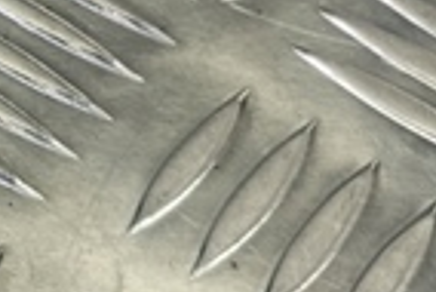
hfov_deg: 9.5
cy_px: -532
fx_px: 2085
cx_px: -835
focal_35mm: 172
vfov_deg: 7.2
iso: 95
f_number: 1.6
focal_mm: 4.11
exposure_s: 1/33.3
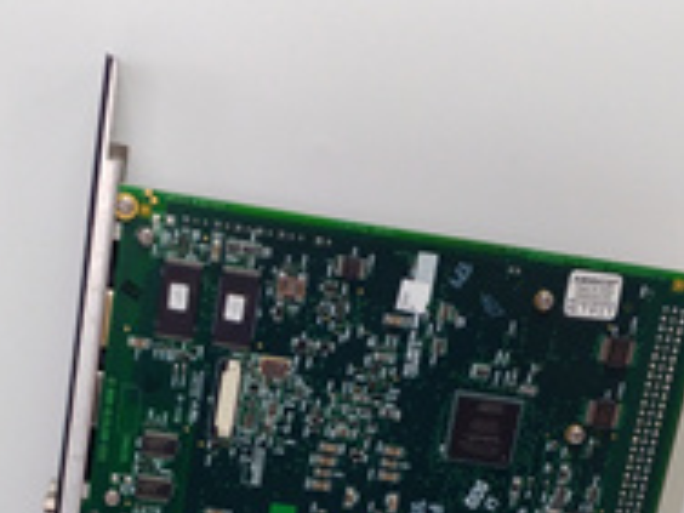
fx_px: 1423
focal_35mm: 72
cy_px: 580
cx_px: 262
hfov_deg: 27.0
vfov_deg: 19.5
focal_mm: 3.79
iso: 144
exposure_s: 1/33
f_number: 2
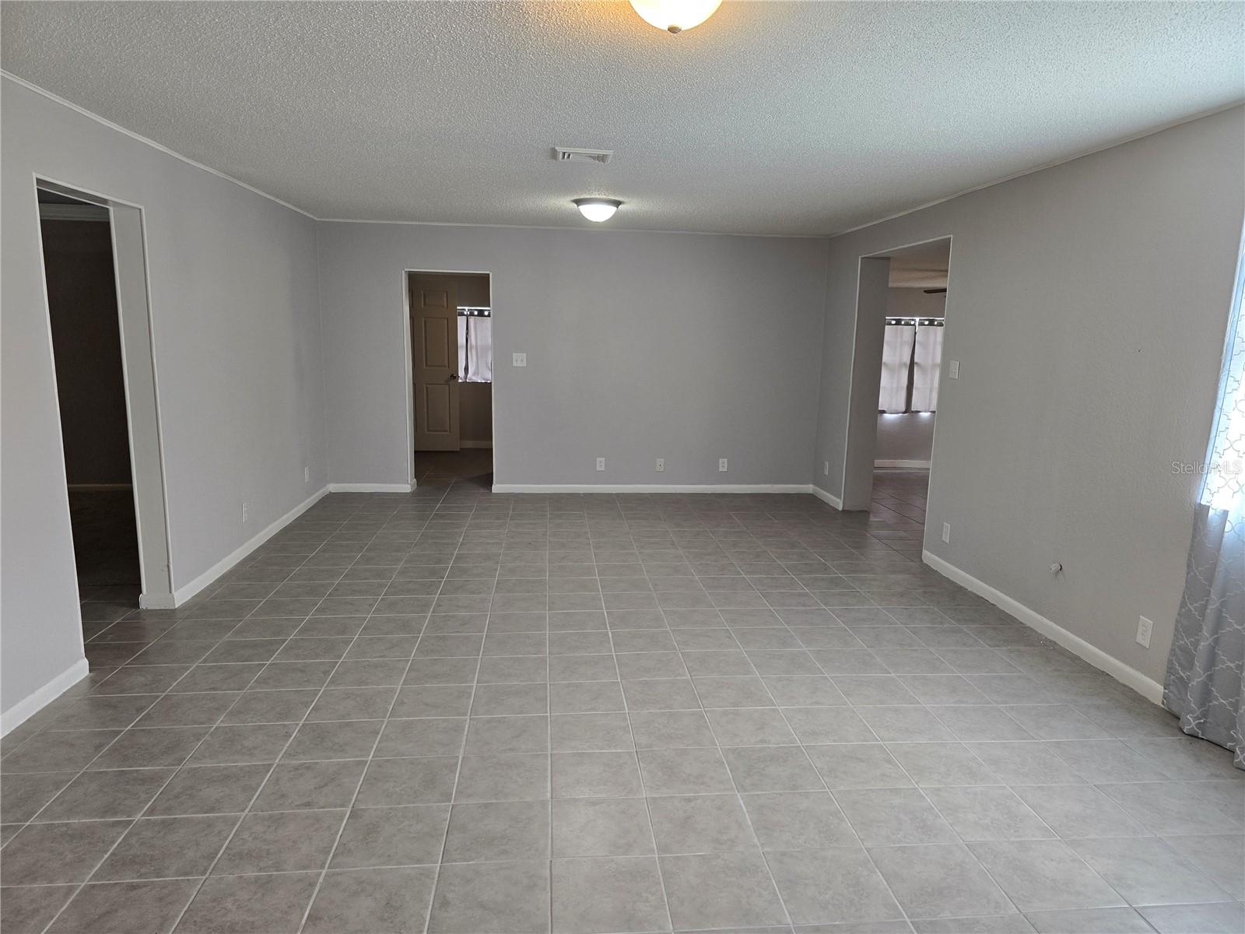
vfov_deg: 58.9
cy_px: 467
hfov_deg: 73.9
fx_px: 827
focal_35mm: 23
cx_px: 622
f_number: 1.7
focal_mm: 6.3
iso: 160
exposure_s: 1/120
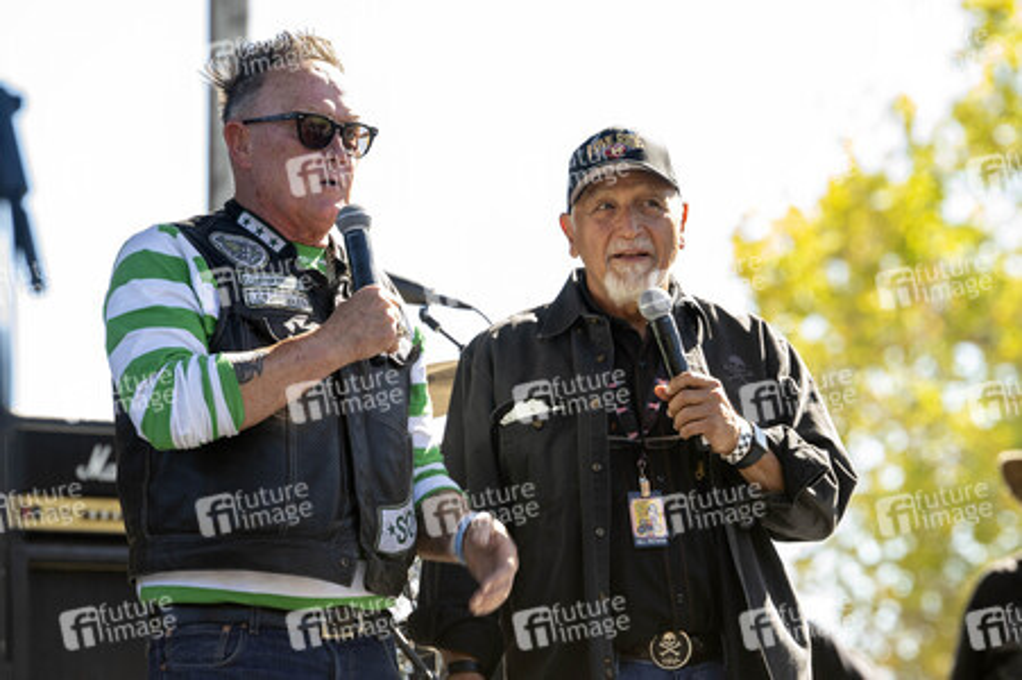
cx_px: 511
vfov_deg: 6.9
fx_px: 5673
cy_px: 340
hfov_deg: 10.3
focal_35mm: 200
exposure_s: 1/250
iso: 500
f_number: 5.6
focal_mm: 200
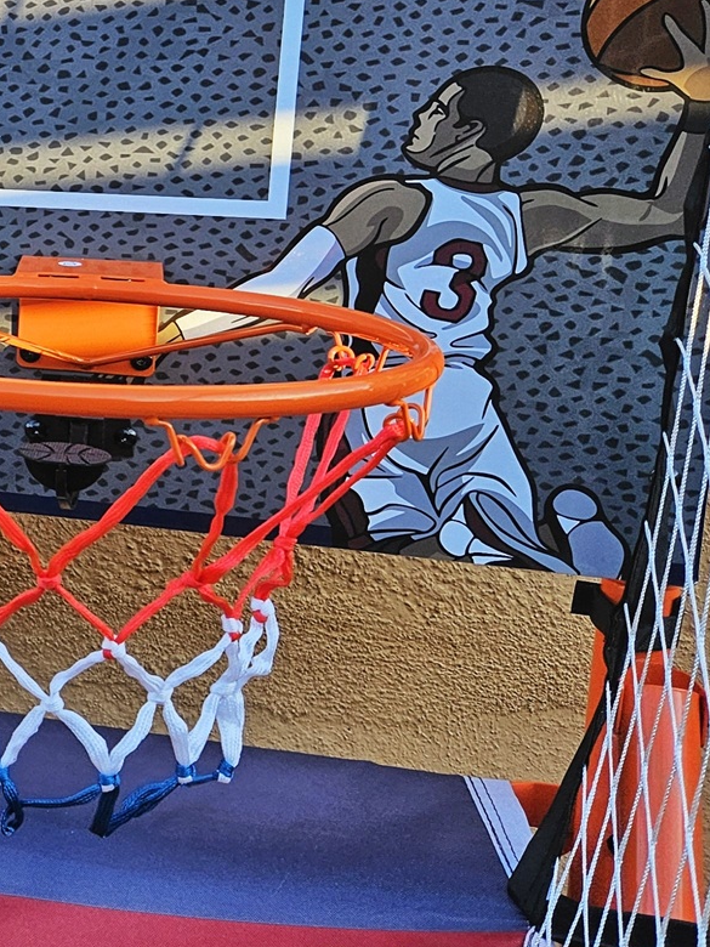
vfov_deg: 32.3
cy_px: 277
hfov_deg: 20.9
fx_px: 1614
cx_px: -364
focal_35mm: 59
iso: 50
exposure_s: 1/380
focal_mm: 5.4
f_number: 1.8
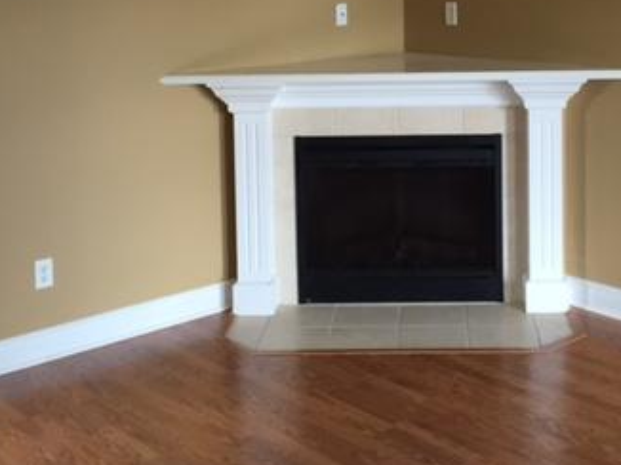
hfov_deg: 33.5
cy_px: 63
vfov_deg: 25.0
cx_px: 408
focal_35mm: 57
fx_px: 1022
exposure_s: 1/30
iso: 80
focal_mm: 4.15
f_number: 2.2
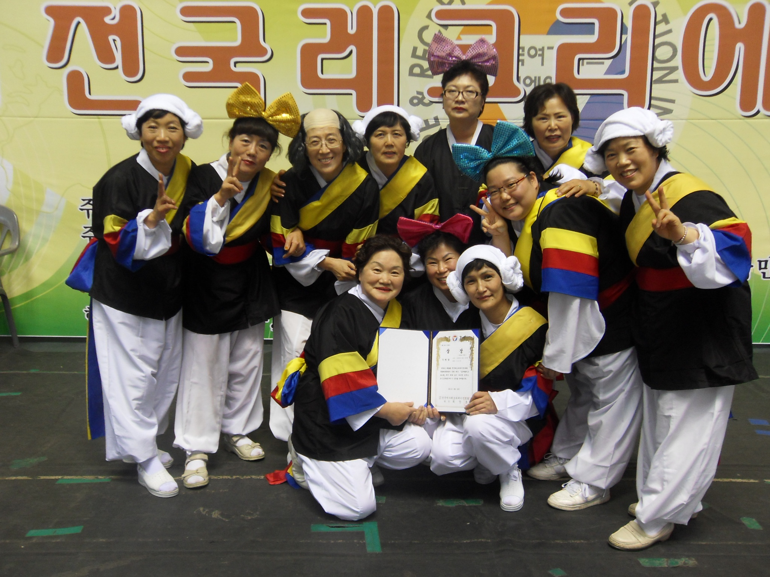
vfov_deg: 40.7
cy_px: 288
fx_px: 779
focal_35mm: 35
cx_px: 385
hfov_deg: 52.6
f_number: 3.5
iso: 160
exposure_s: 1/30
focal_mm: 6.3
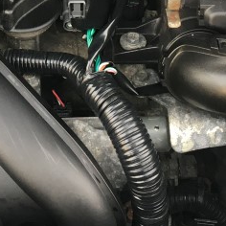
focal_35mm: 111
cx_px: 52
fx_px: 820
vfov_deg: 14.9
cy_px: -82
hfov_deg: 15.6
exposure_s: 1/40
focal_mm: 4.15
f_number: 2.2
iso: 32
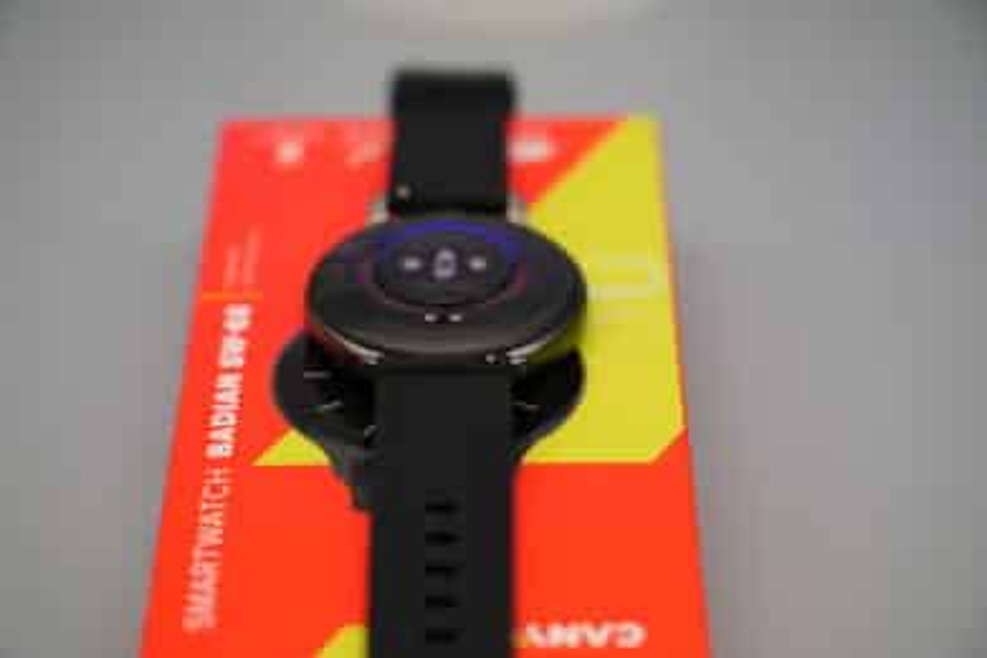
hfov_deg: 19.5
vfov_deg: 13.0
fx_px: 2879
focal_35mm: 105
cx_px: 494
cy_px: 329
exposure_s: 1/125
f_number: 5
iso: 320
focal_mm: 105
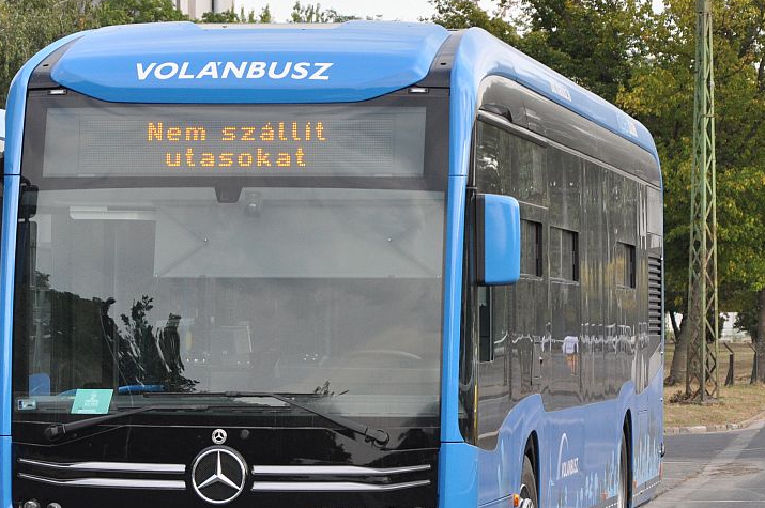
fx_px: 3582
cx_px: 306
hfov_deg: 12.2
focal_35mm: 169
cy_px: 296
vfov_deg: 8.1
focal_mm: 75
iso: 800
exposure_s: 1/640
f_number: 5.3
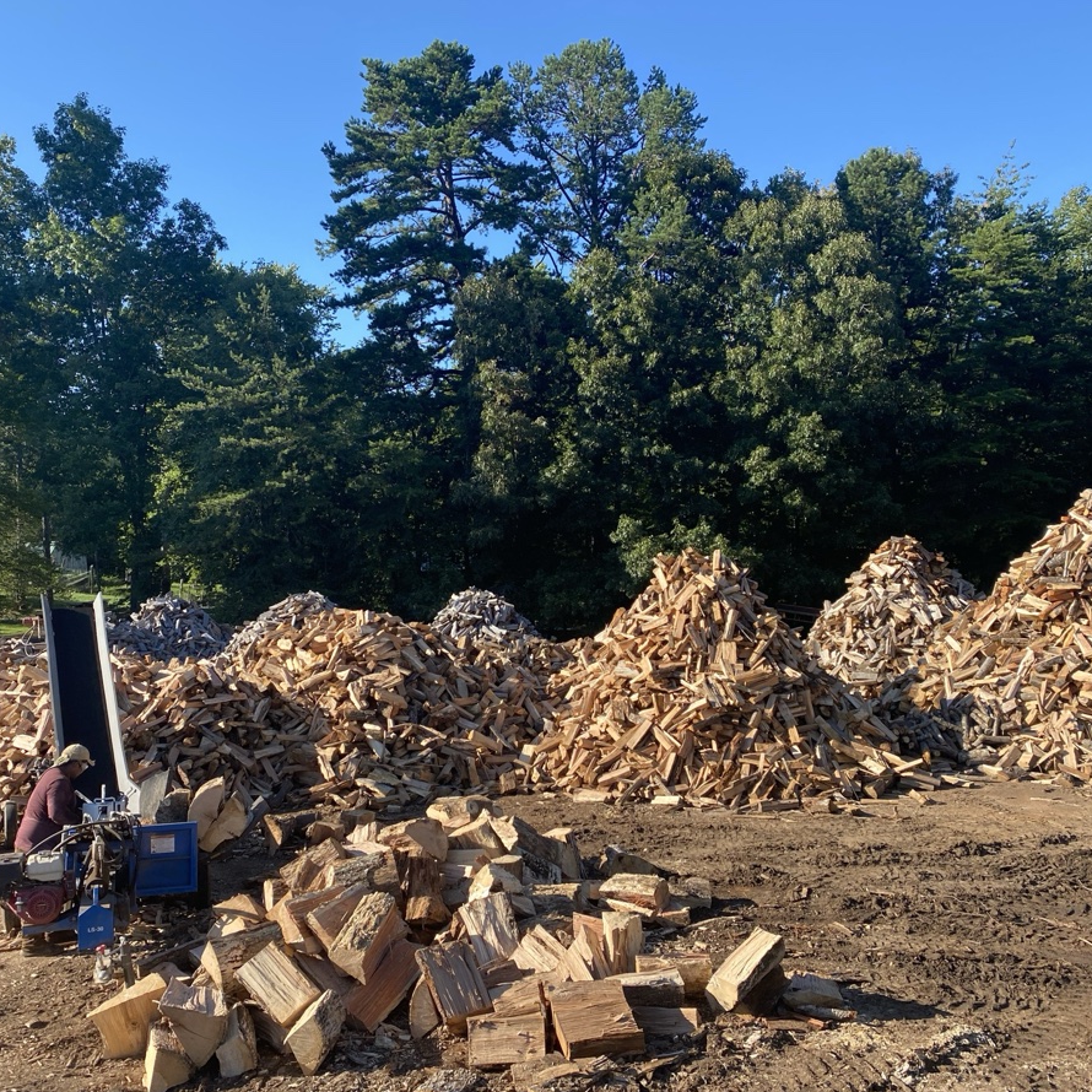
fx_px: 1106
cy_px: 551
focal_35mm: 31
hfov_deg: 52.5
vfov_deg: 52.5
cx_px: 528
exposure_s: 1/981
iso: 32
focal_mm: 4.25
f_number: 1.8
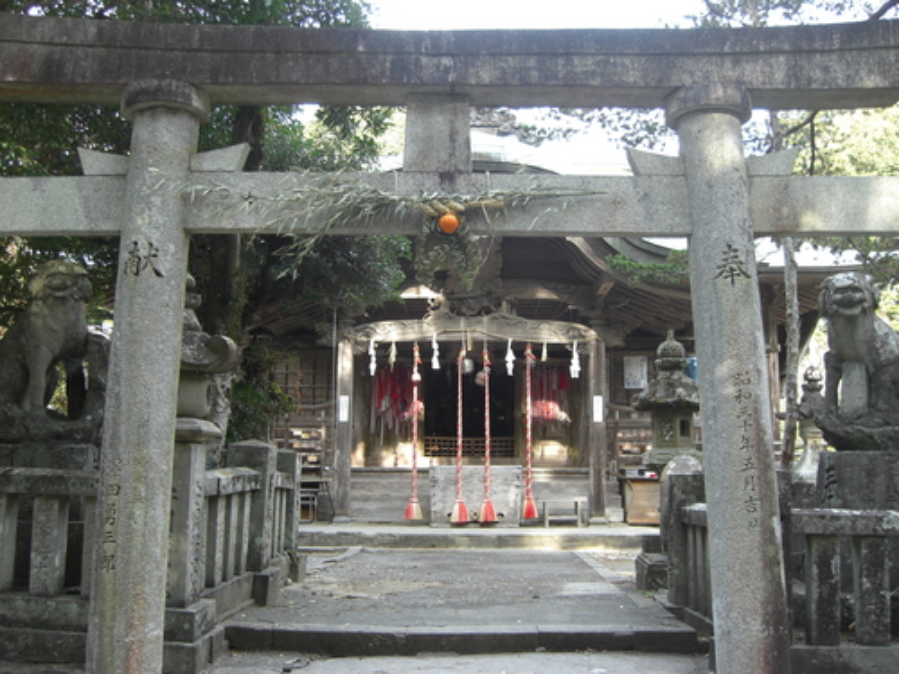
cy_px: 337
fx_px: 987
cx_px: 450
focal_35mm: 38
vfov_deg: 37.7
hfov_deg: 49.0
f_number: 2.8
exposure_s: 1/80
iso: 100
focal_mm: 7.9
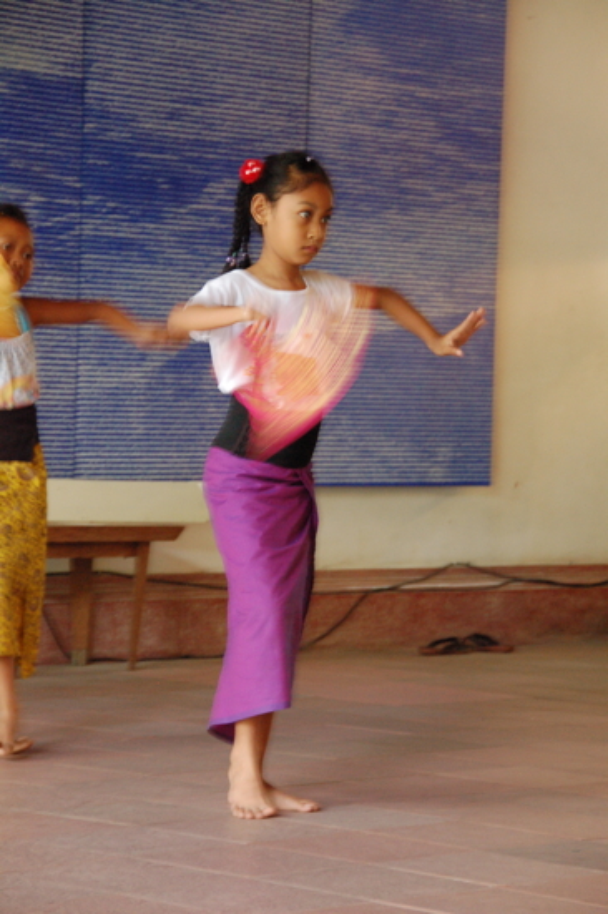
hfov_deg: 11.4
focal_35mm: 120
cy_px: 457
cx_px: 304
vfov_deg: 17.1
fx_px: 3044
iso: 1600
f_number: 5.3
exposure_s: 1/10
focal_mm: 80
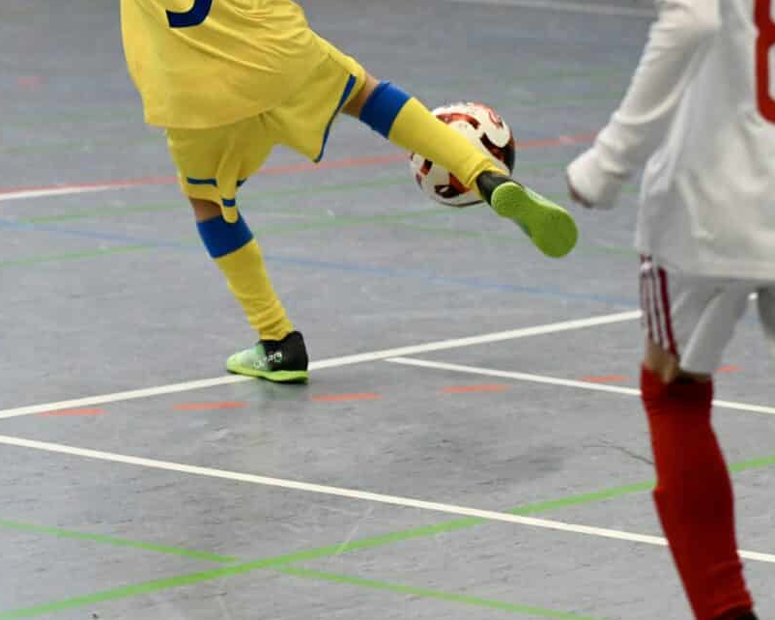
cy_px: 102
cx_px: 343
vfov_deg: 7.5
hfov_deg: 9.4
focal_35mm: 206
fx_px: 4726
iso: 5000
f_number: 2.8
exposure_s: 1/1250
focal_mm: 86
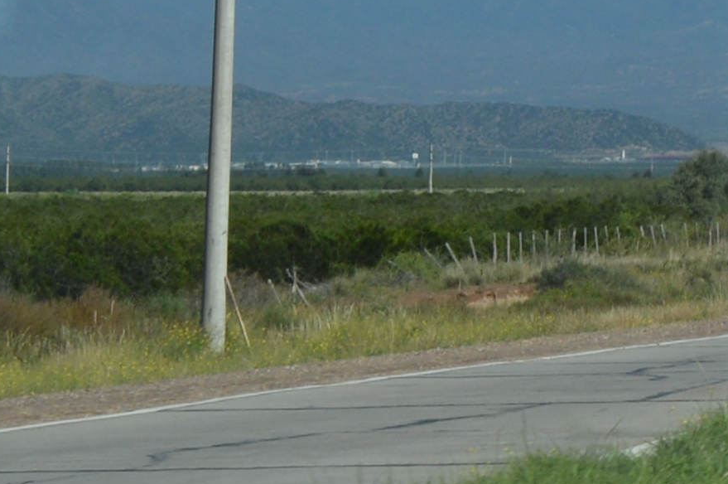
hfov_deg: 7.5
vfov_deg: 5.0
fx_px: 5393
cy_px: -673
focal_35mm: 267
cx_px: 1209
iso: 100
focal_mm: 26
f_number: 9
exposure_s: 1/320
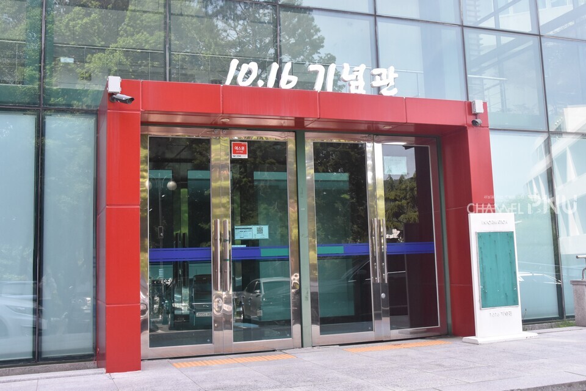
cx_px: 293
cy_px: 196
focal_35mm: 33
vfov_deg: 40.0
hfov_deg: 57.2
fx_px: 537
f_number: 8
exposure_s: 1/320
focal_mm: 22
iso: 800
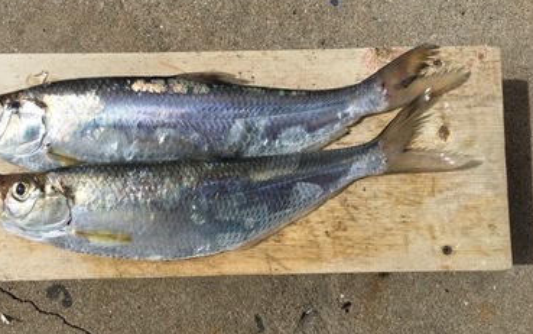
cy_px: 159
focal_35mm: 40
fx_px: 581
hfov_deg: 48.8
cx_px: 204
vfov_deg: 32.0
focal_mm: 4.15
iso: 25
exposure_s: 1/3497
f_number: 2.2
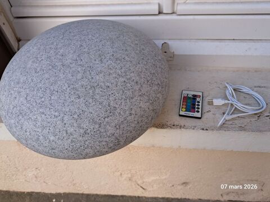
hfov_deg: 71.6
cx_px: 135
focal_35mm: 24
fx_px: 187
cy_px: 101
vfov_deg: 56.8
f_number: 1.8
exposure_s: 1/176
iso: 50
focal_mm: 5.23
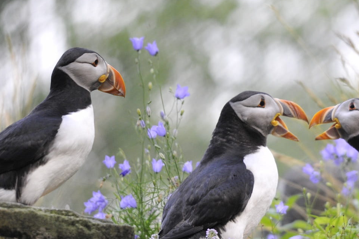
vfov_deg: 2.5
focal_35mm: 544
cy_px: 145
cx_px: 335
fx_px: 5421
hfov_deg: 3.8
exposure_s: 1/1000
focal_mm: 270
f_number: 5.6
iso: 3200
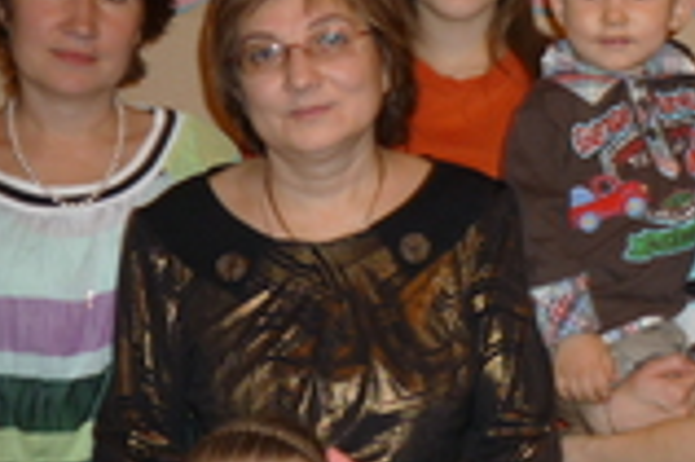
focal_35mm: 98
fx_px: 1890
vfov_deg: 13.9
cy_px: 145
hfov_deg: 20.7
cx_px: 519
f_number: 2.8
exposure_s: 1/30
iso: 100
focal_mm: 5.5
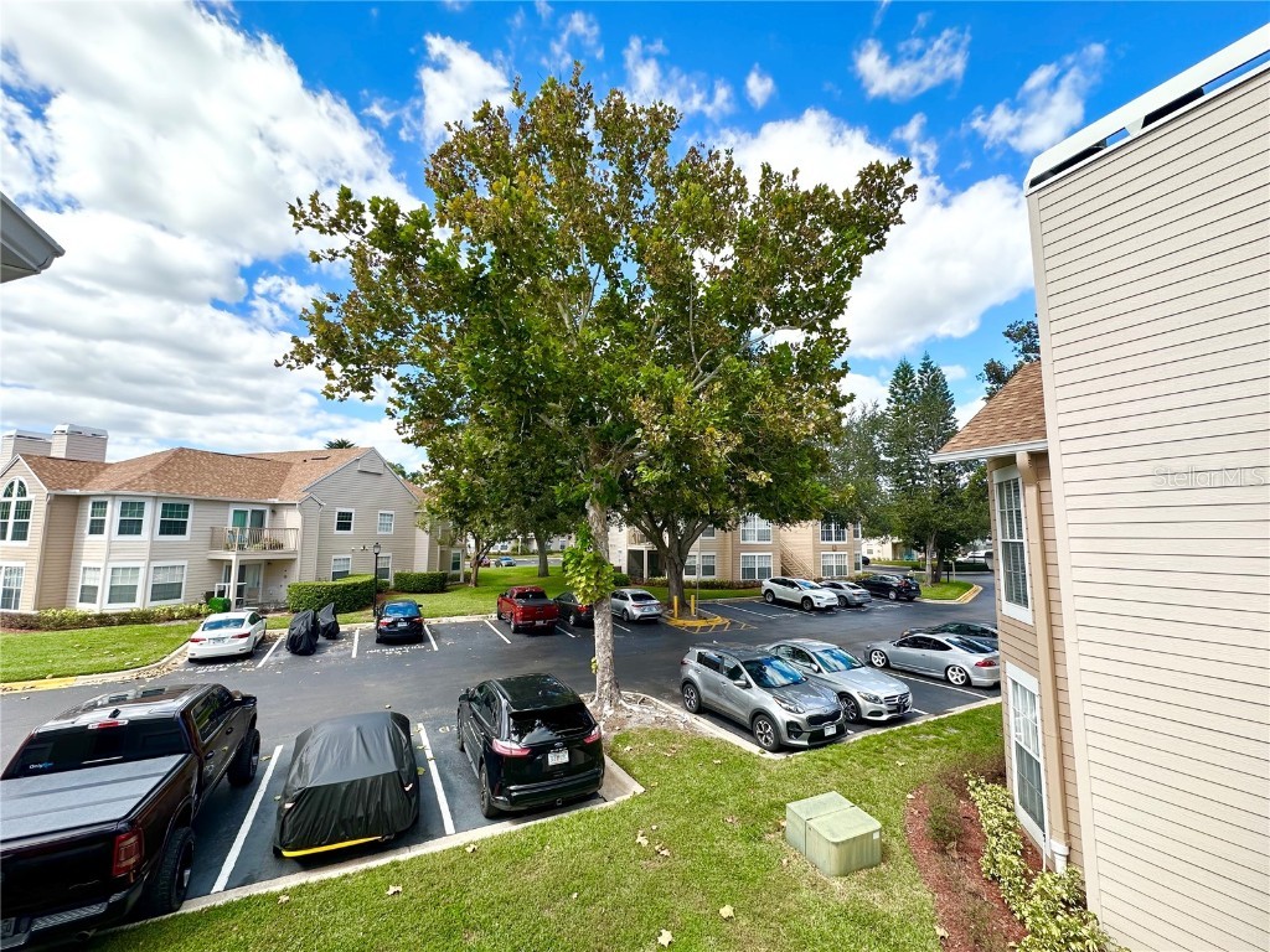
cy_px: 476
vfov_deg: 85.7
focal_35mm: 14
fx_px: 514
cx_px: 635
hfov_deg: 102.1
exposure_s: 1/421
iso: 40
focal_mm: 2.22
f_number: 2.2
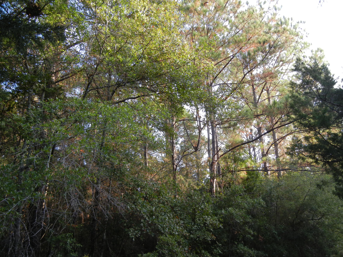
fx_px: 297
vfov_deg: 46.8
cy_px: 128
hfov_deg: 60.0
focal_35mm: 30
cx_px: 172
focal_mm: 5.4
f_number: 3.5
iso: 200
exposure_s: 1/144
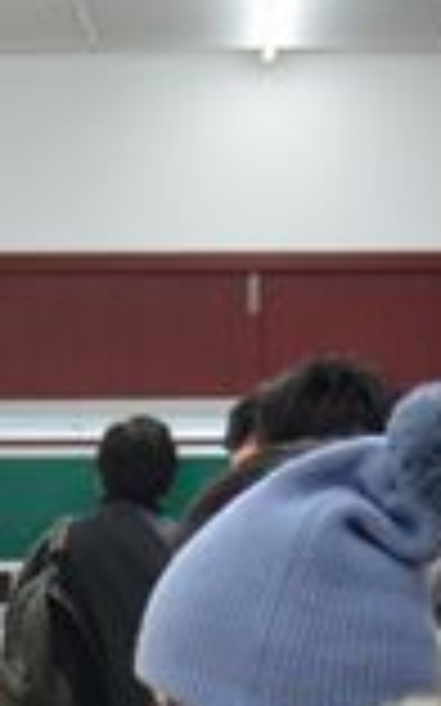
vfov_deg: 6.8
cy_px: 639
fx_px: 5908
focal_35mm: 307
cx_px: 9
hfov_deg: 4.3
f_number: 4.5
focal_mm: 35
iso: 640
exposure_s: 1/50
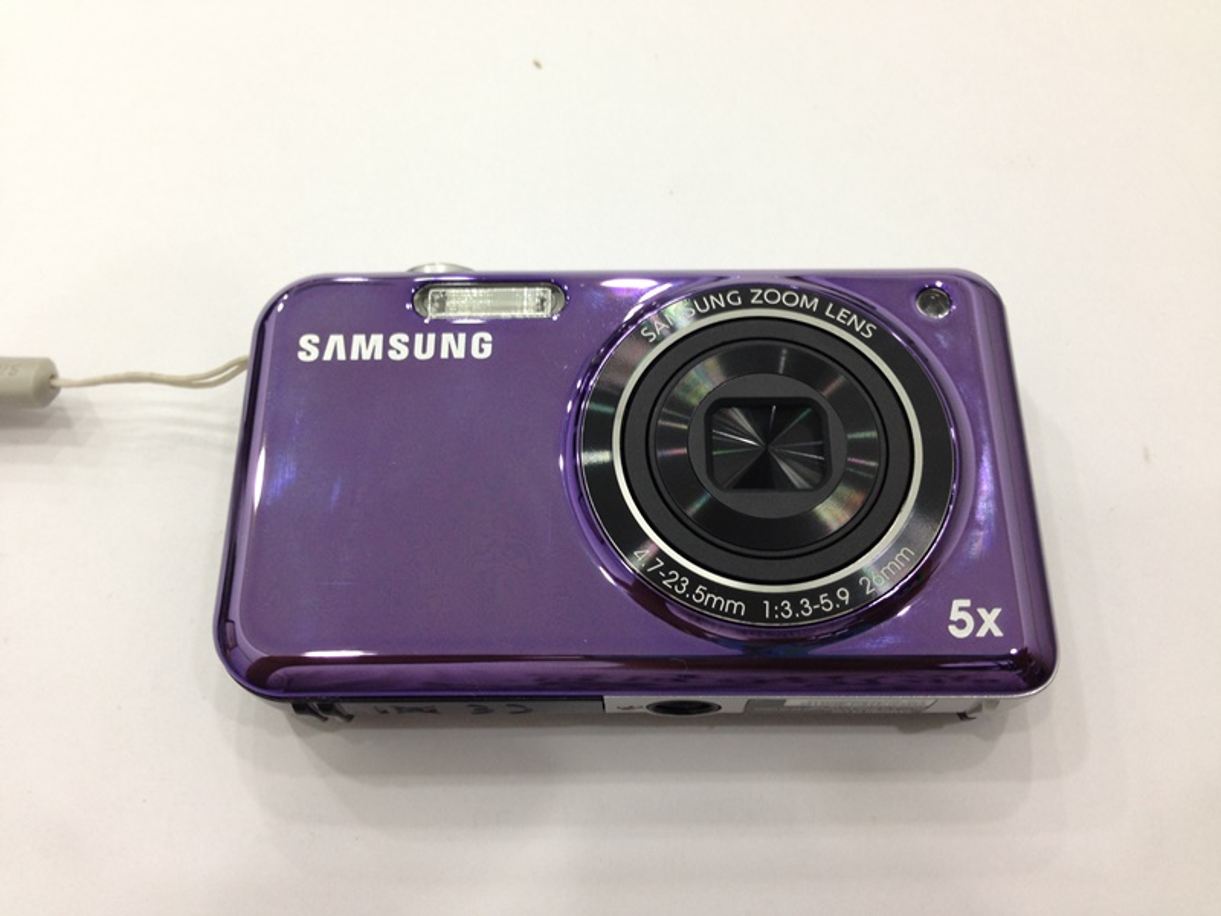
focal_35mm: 33
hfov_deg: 55.4
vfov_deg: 42.9
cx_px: 610
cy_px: 458
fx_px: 1164
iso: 50
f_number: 2.4
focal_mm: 4.12
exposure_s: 1/20
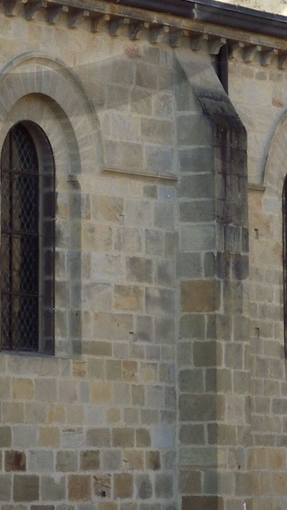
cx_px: 2
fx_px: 3759
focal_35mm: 278
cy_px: -285
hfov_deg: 4.4
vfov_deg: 7.6
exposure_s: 1/250
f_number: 13
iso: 200
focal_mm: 65
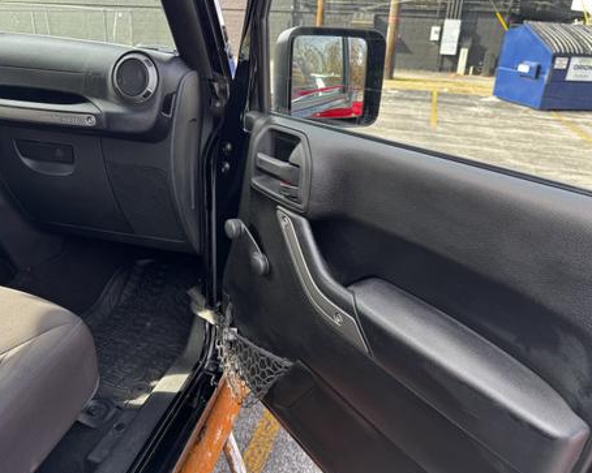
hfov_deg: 66.0
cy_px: 238
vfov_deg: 54.9
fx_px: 455
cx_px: 296
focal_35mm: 26
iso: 64
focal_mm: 6.86
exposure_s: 1/121
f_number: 1.78
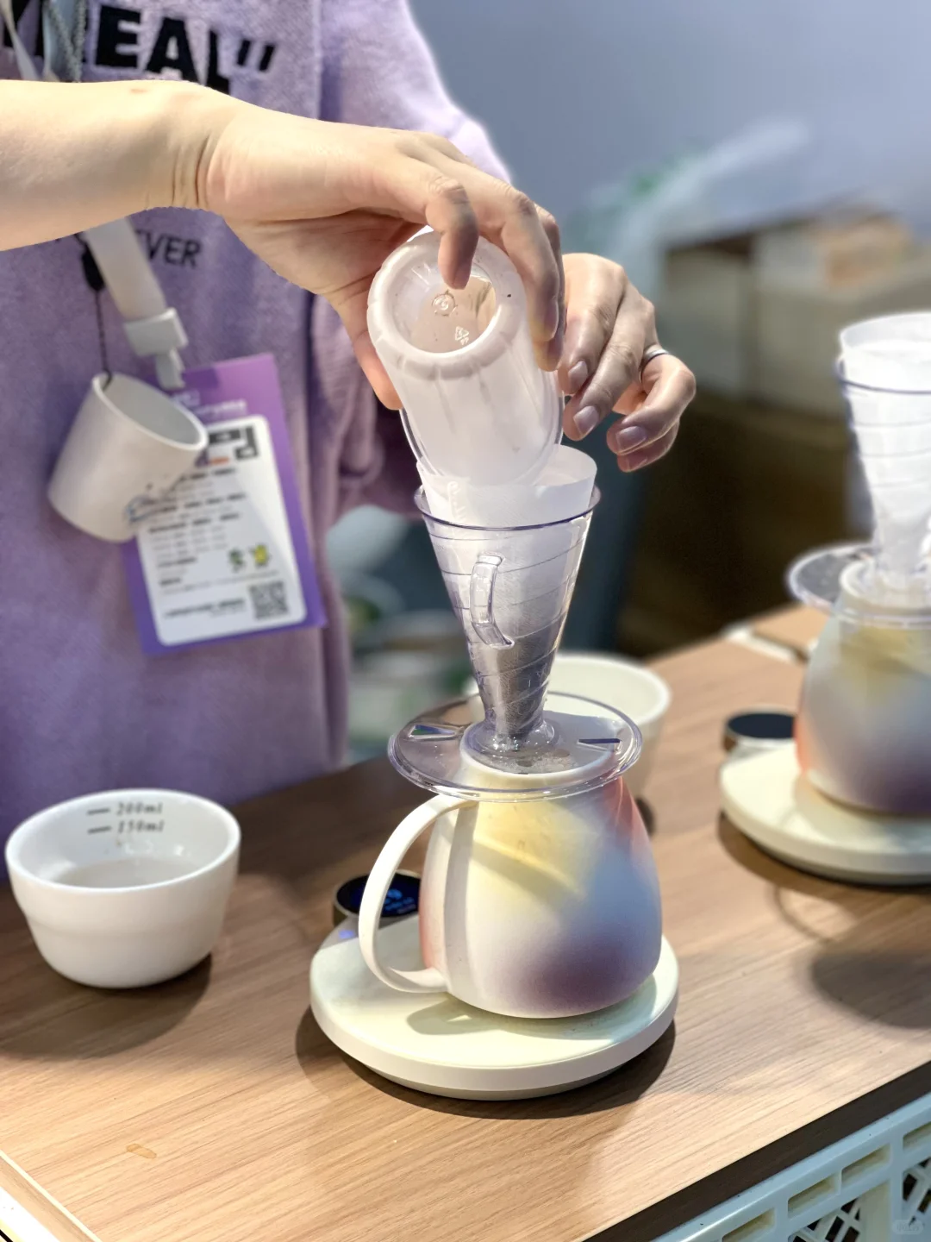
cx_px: 466
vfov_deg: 30.3
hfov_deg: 22.9
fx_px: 2295
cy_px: 621
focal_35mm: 64
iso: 200
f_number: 2.2
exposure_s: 1/100
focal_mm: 7.5
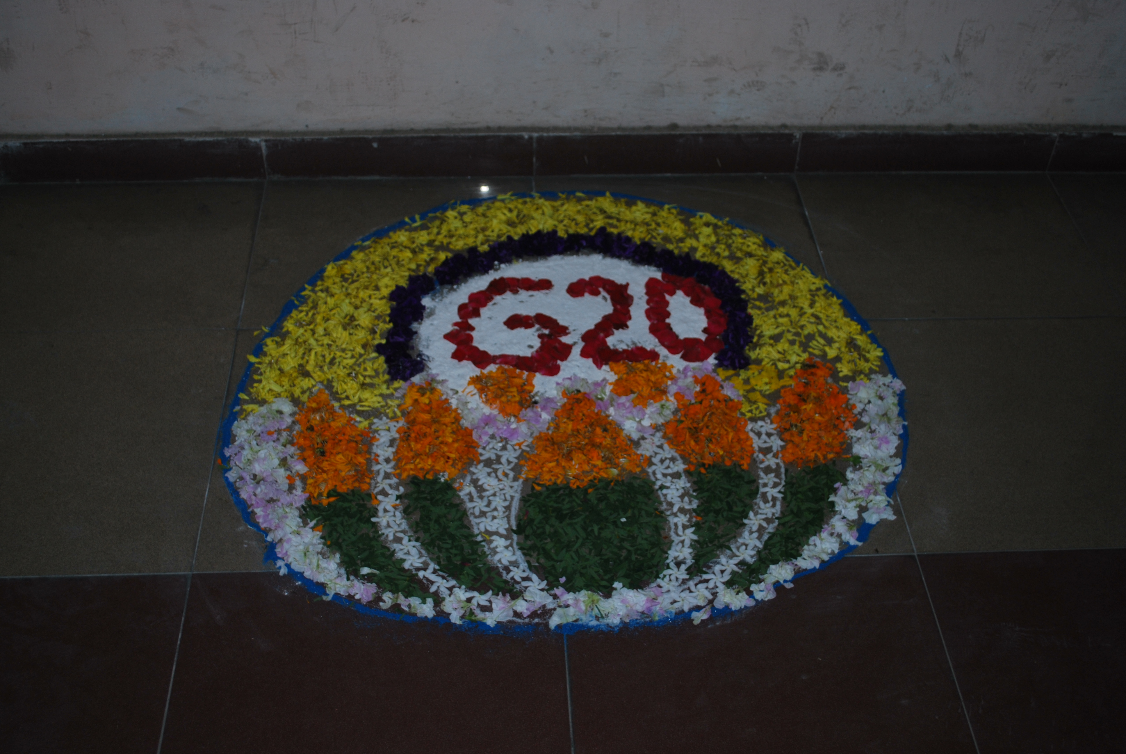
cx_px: 563
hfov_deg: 49.5
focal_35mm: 39
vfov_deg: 34.3
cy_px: 377
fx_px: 1221
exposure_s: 1/60
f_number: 4.5
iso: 200
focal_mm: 26
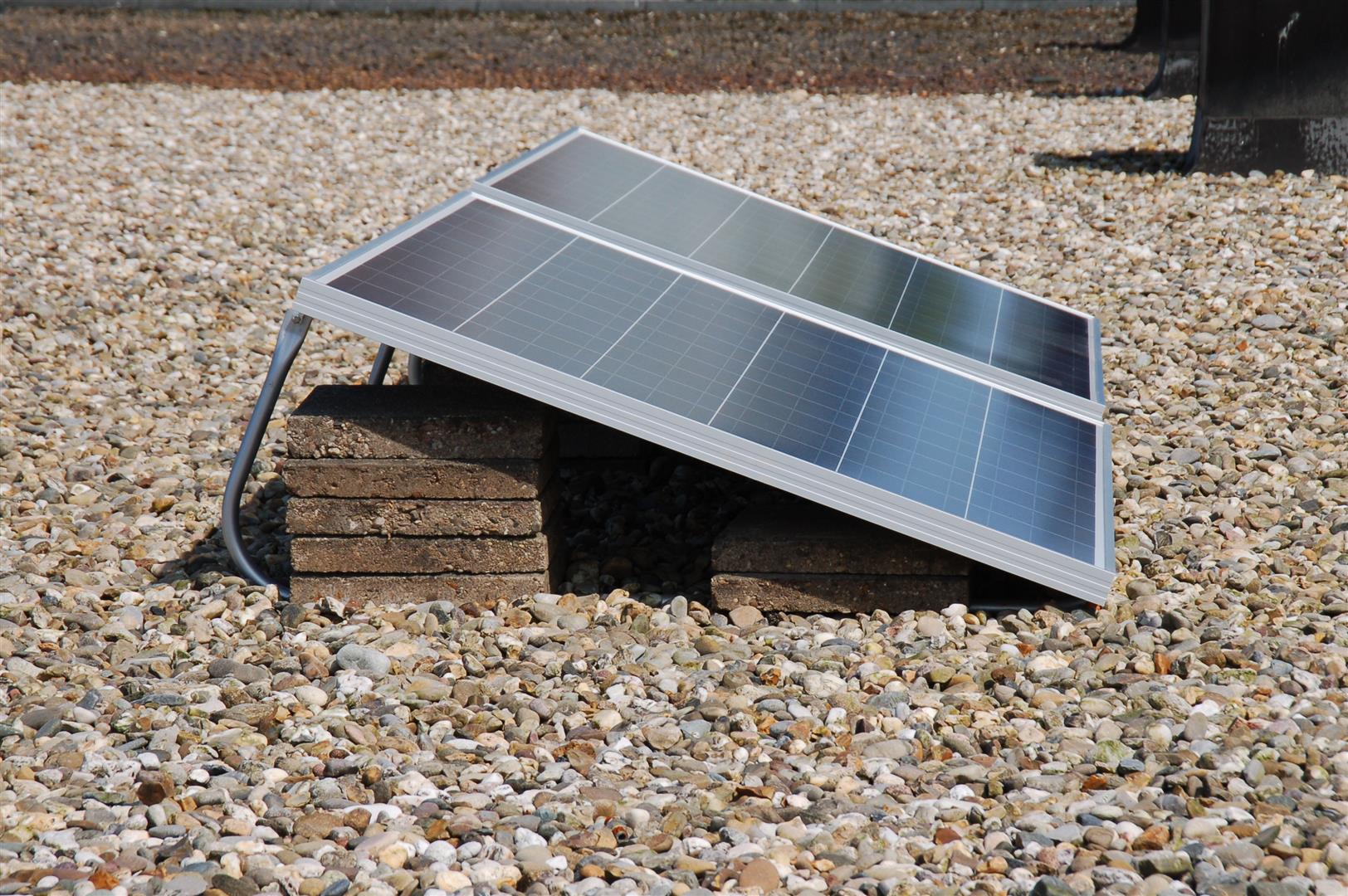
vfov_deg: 9.1
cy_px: 448
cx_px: 674
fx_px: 5612
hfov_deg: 13.7
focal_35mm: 150
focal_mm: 100
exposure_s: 1/320
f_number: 14
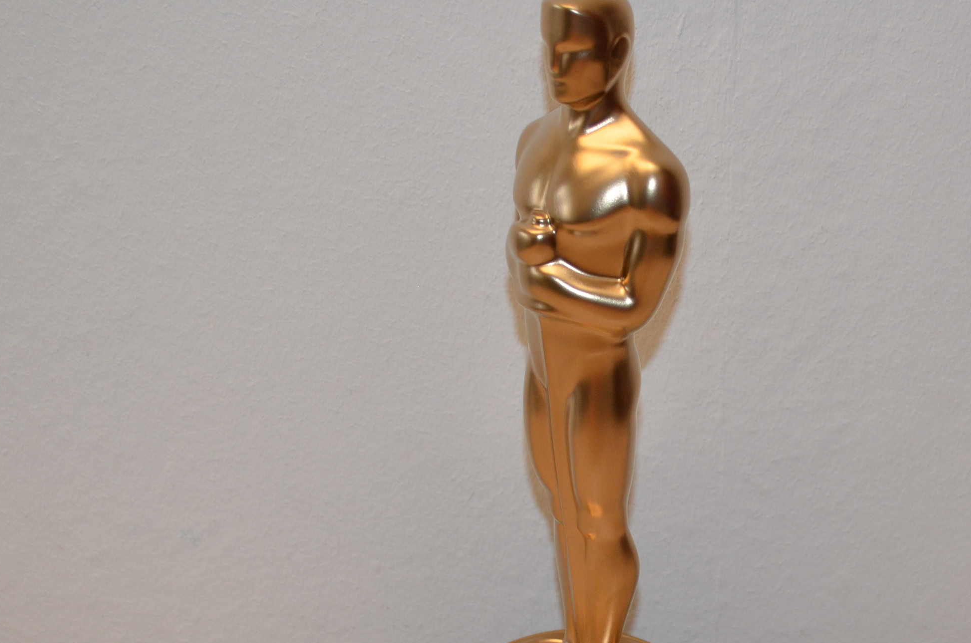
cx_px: 603
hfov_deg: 27.3
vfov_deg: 18.3
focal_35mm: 74
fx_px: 1992
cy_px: 451
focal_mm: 26
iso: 720
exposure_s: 1/60
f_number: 4.2
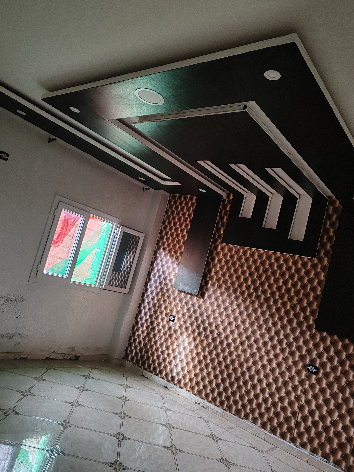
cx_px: 176
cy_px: 241
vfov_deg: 63.4
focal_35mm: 28
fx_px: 382
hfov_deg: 49.7
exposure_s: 1/50
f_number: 1.9
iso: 1000
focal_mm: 6.12
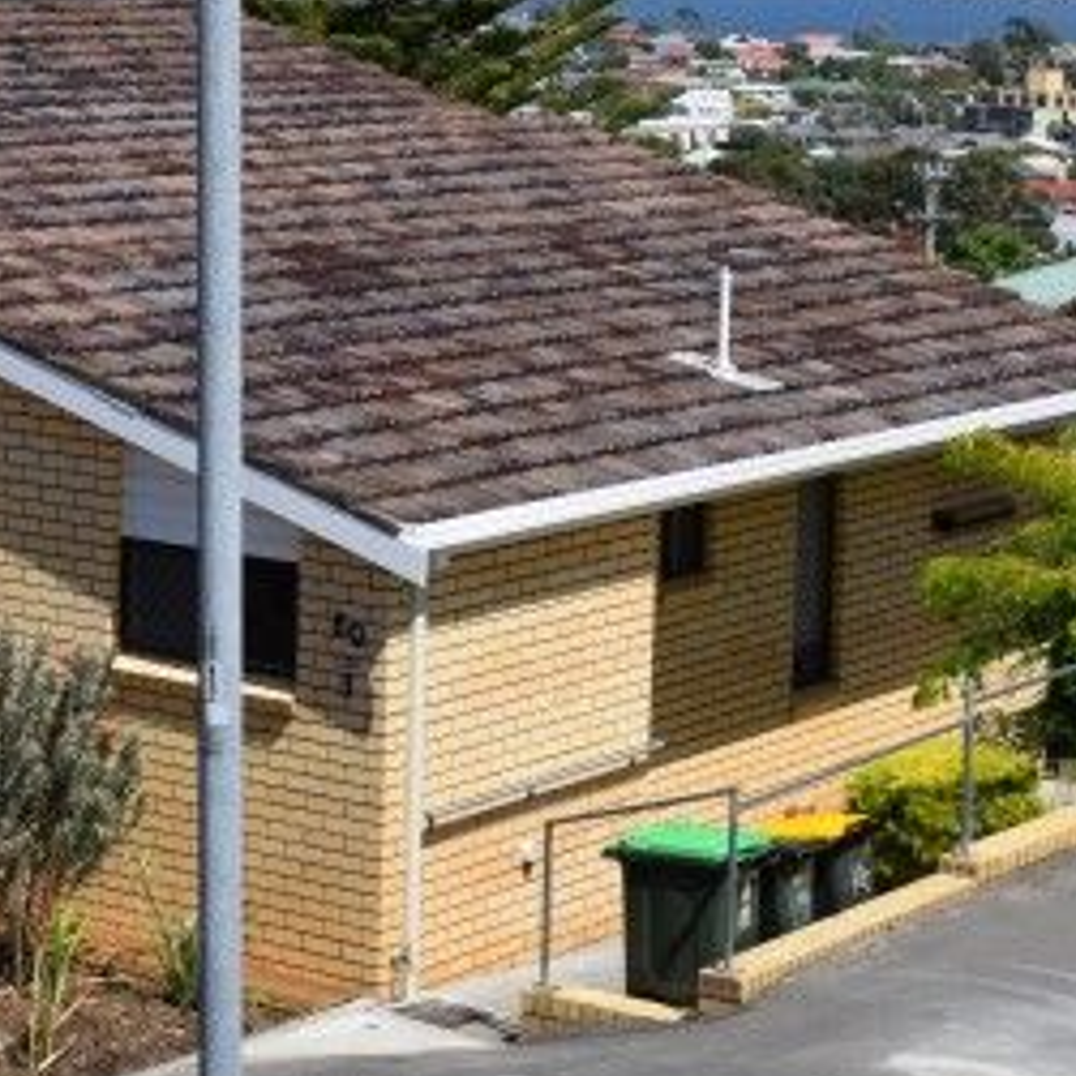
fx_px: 3736
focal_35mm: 106
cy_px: 249
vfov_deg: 16.3
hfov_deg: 16.2
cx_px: 86
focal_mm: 29
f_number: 9
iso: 200
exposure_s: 1/640
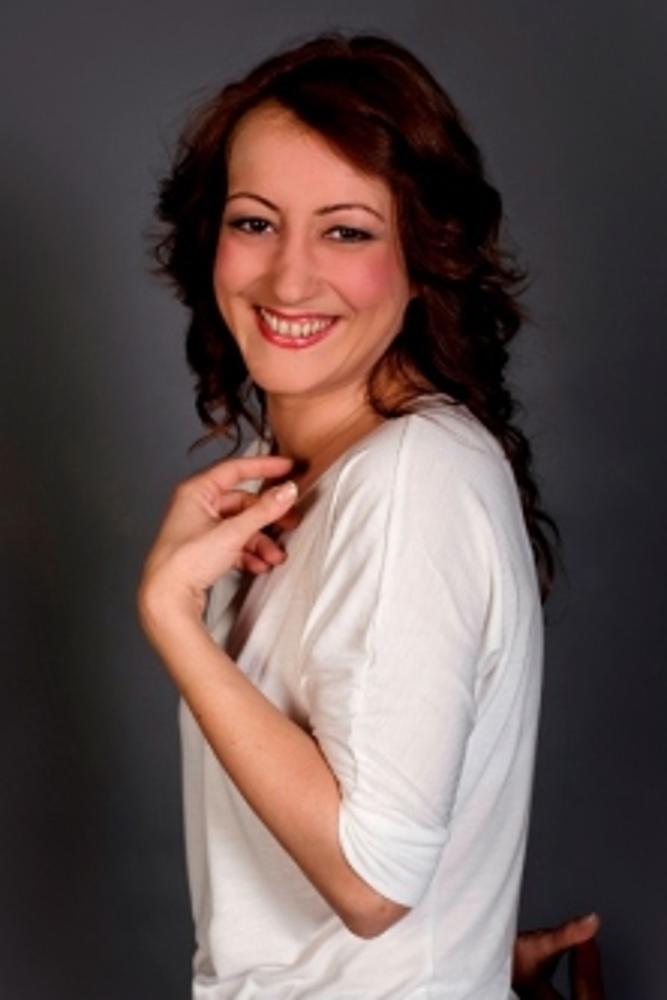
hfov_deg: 22.6
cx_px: 297
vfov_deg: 33.4
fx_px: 1667
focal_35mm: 60
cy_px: 538
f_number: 5
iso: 100
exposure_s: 1/320
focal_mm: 50
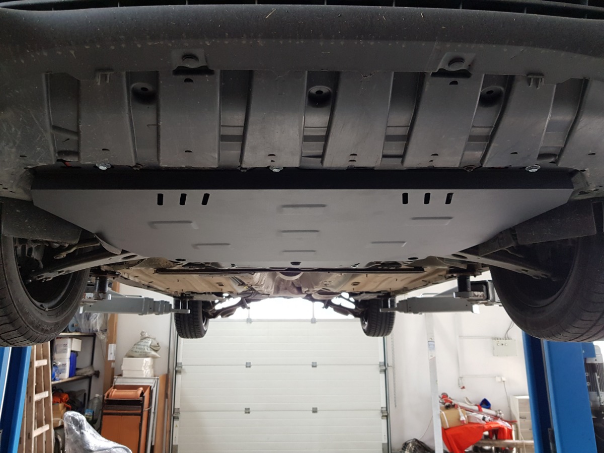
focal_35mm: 26
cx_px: 302
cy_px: 226
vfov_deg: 53.1
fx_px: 454
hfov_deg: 67.3
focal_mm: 4.2
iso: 125
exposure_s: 1/50
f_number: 1.7
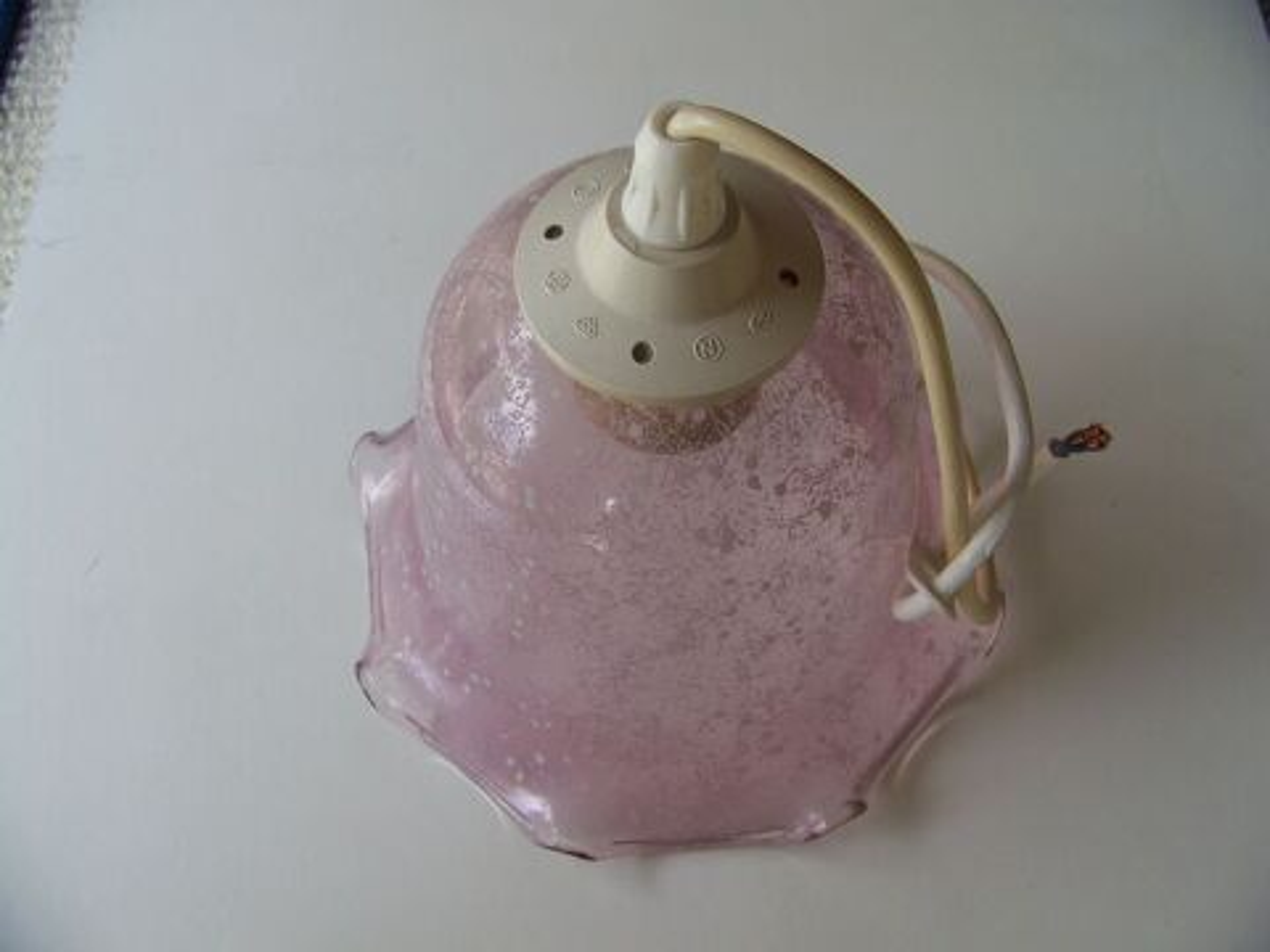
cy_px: 476
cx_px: 635
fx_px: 1321
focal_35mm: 36
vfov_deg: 39.7
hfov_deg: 51.4
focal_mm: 5.85
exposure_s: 1/125
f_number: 2.8
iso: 64
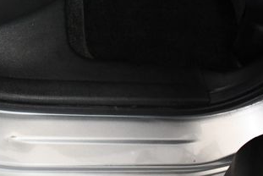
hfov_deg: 26.0
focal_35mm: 74
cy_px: 91
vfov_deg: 18.5
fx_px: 541
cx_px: 2
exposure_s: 1/100
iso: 3200
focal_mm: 18
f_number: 3.5
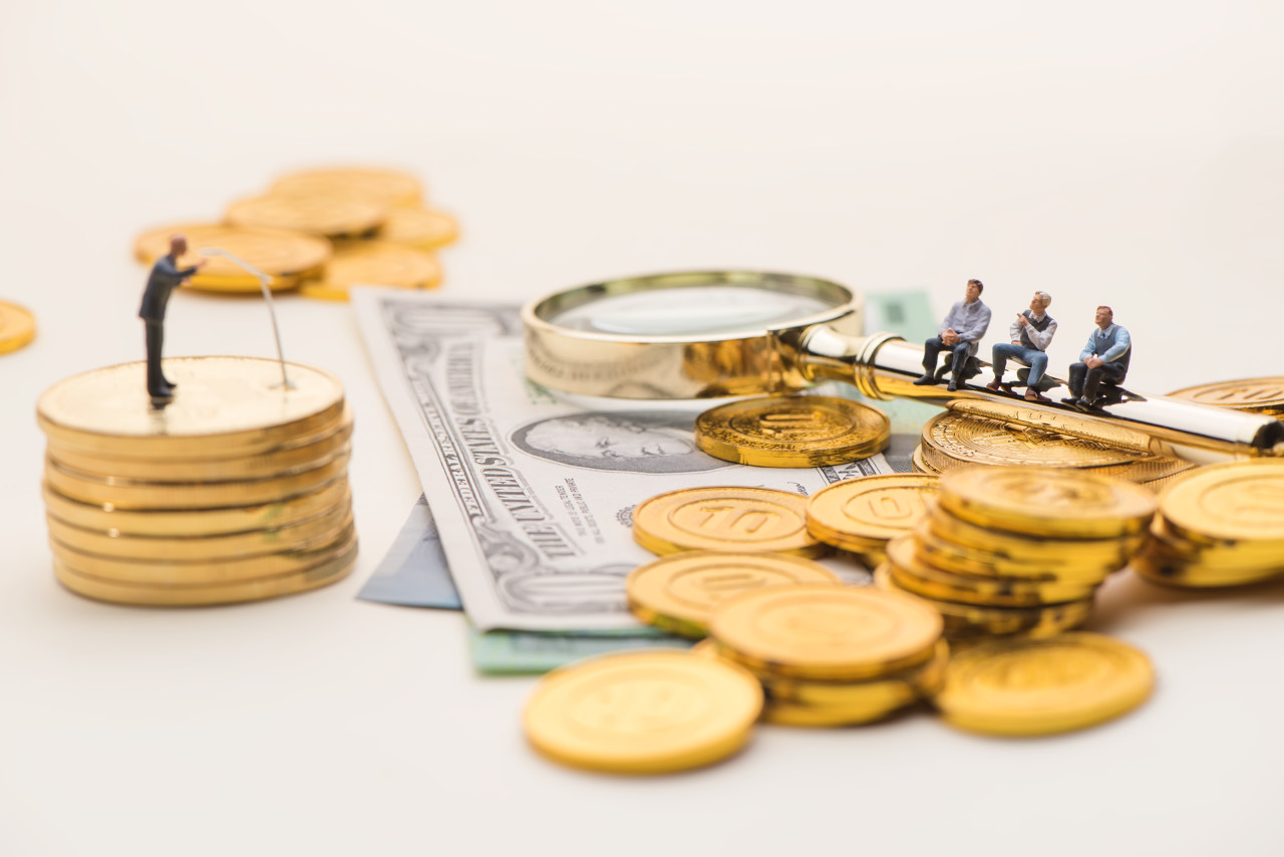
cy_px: 428
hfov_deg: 19.5
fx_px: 3746
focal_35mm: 105
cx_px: 642
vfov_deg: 13.0
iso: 64
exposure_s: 1/25
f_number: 8
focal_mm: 105
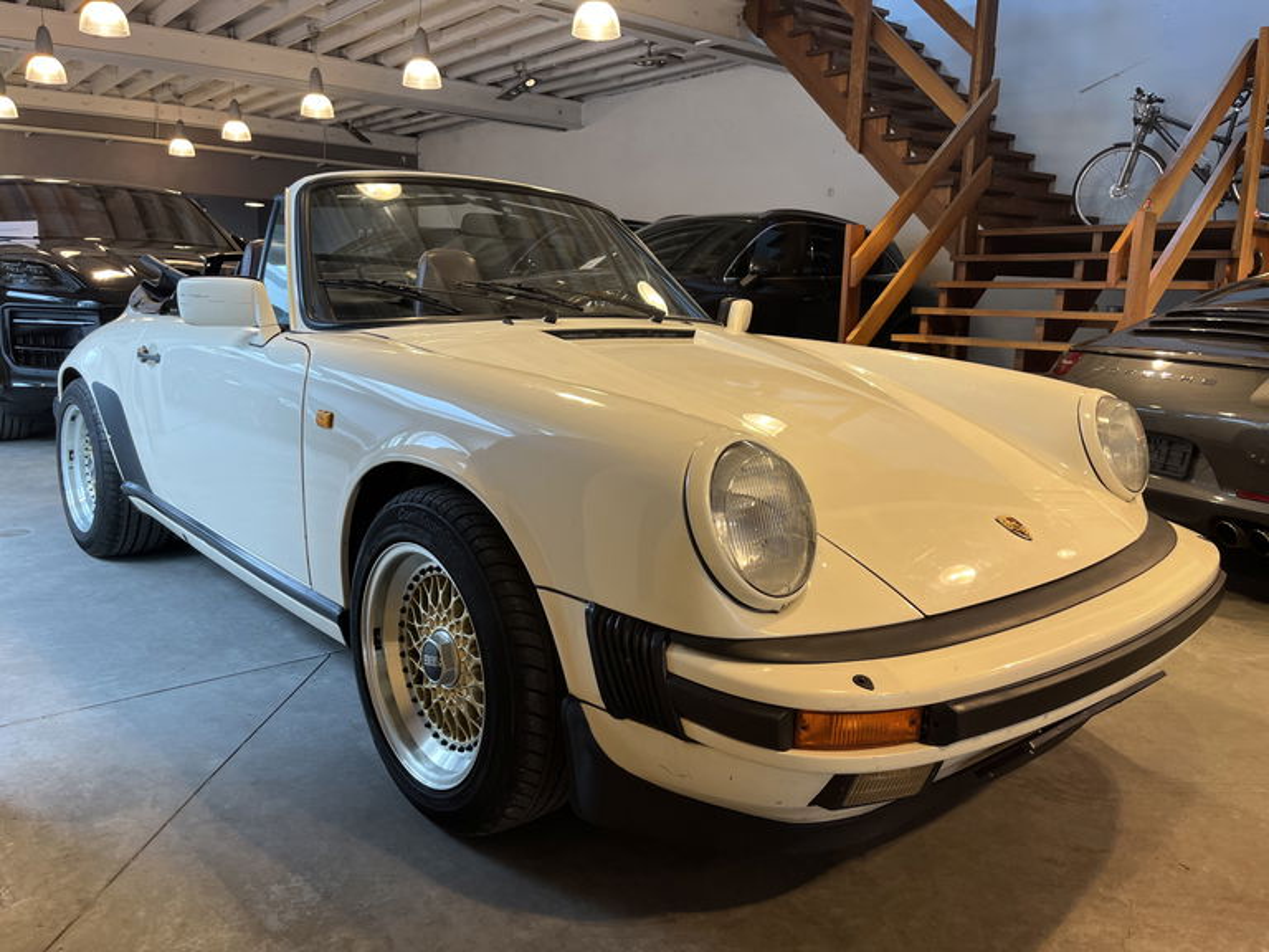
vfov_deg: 53.1
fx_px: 953
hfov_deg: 67.3
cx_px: 634
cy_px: 476
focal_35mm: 26
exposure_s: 1/100
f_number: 1.6
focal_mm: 5.1
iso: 100
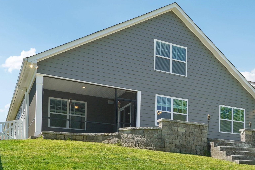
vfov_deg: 33.4
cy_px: 95
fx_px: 283
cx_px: 169
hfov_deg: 47.7
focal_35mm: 40
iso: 100
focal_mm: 20
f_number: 8
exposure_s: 1/45
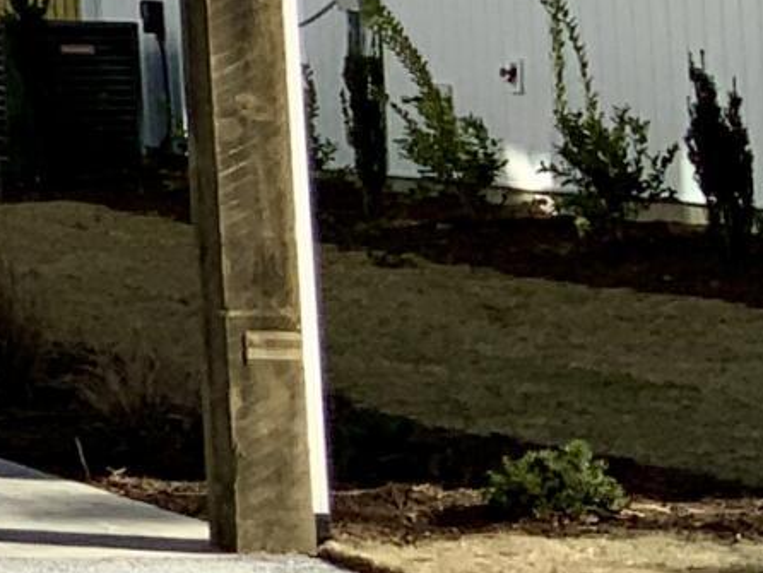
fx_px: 4300
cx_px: -1451
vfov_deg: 7.3
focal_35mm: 195
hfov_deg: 8.6
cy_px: -648
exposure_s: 1/1730
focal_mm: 3
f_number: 1.8
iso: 16
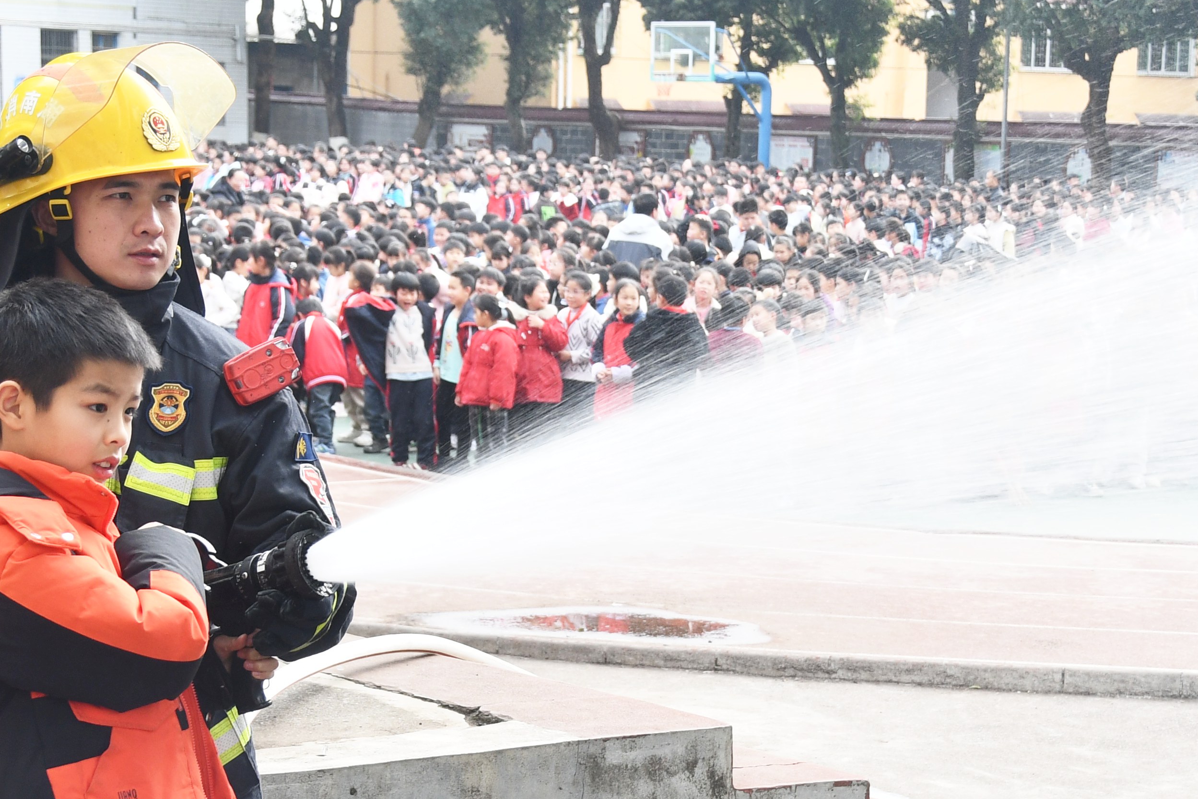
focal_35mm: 107
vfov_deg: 12.7
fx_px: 3560
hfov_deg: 19.1
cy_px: 763
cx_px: 744
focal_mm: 32
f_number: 5.6
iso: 250
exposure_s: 1/250
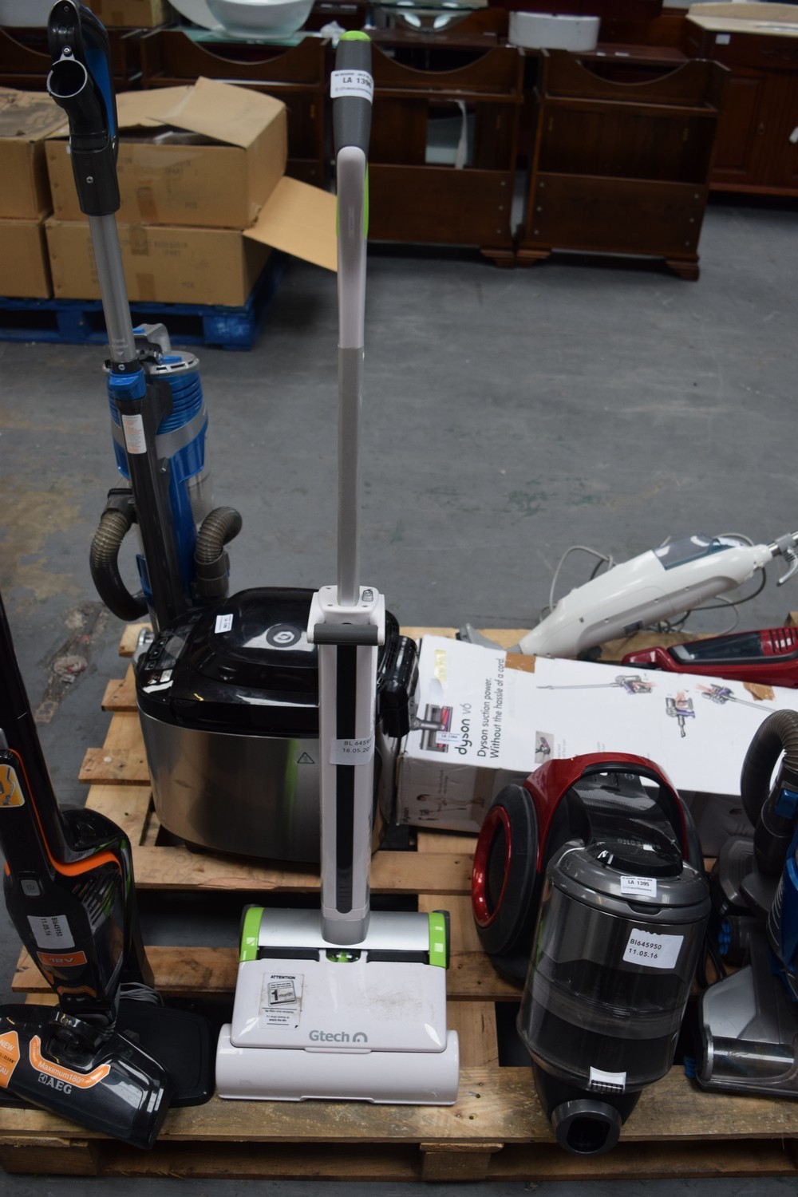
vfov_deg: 59.5
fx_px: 1047
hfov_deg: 41.7
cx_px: 399
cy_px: 598
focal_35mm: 32
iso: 560
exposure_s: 1/60
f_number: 4
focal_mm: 21
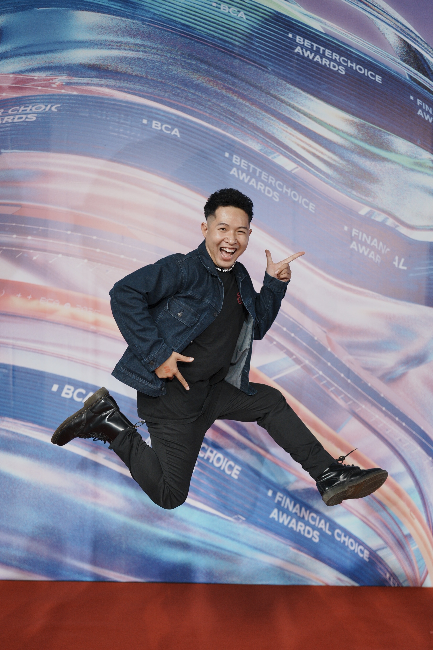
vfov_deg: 54.4
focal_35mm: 35
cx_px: 216
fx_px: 631
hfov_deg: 37.9
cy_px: 325
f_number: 1.2
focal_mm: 35
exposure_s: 1/1600
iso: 400
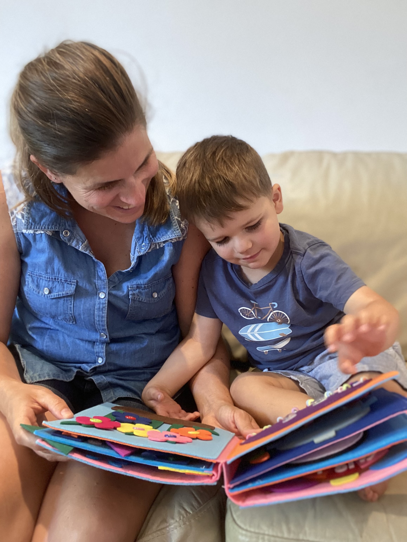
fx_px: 470
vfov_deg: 60.0
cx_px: 204
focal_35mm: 30
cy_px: 271
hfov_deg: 46.8
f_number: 2.2
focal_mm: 2.71
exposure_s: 1/33
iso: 400
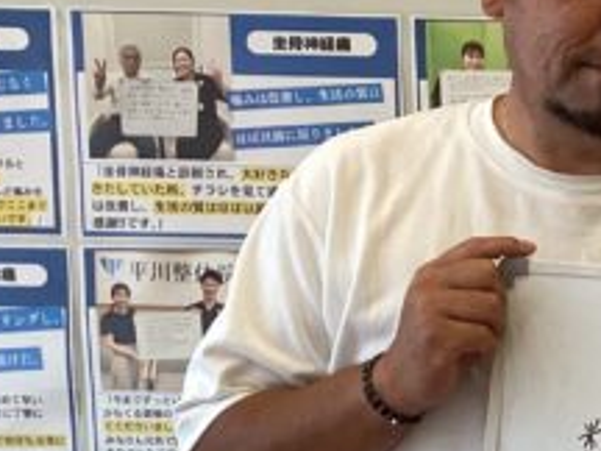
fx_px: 1910
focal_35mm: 110
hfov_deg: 16.2
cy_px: 393
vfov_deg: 13.4
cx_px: 938
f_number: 2.4
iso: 50
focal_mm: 3.3
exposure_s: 1/60
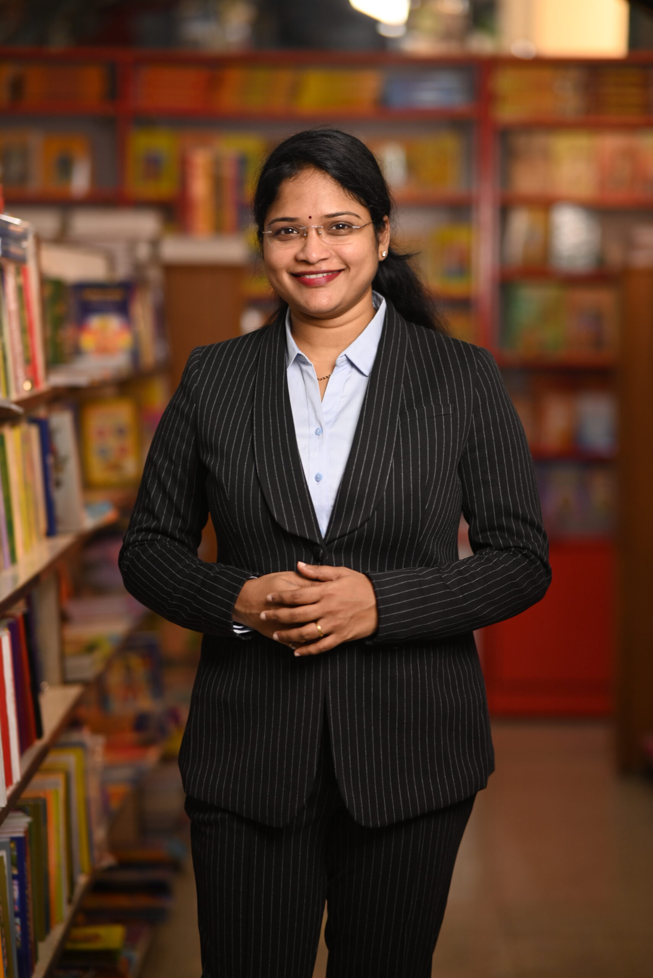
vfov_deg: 23.9
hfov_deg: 16.1
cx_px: 326
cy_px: 489
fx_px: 2310
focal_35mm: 85
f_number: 1.8
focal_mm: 85
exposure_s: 1/250
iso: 320
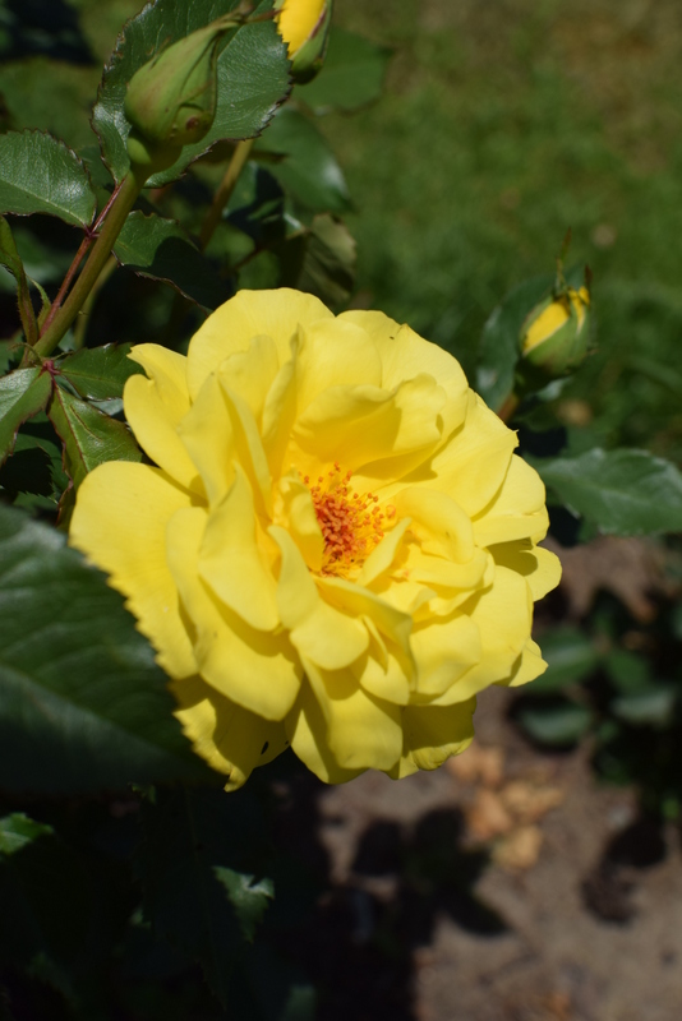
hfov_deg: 25.8
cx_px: 341
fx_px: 1490
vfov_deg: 37.8
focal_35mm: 52
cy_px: 510
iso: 200
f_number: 8
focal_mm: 35
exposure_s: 1/1600
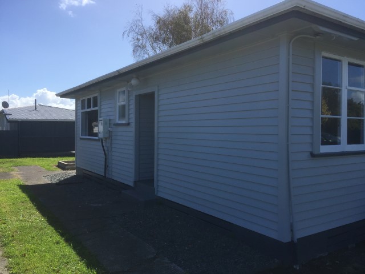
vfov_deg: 48.2
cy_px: 137
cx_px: 182
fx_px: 306
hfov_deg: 61.7
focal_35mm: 29
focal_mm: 4.15
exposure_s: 1/1980
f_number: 2.2
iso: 32
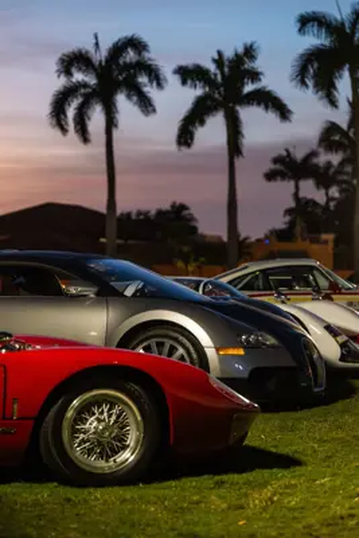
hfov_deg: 12.5
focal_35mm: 110
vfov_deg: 18.6
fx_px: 1644
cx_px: 180
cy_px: 269
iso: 1600
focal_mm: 110
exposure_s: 1/25
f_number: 4
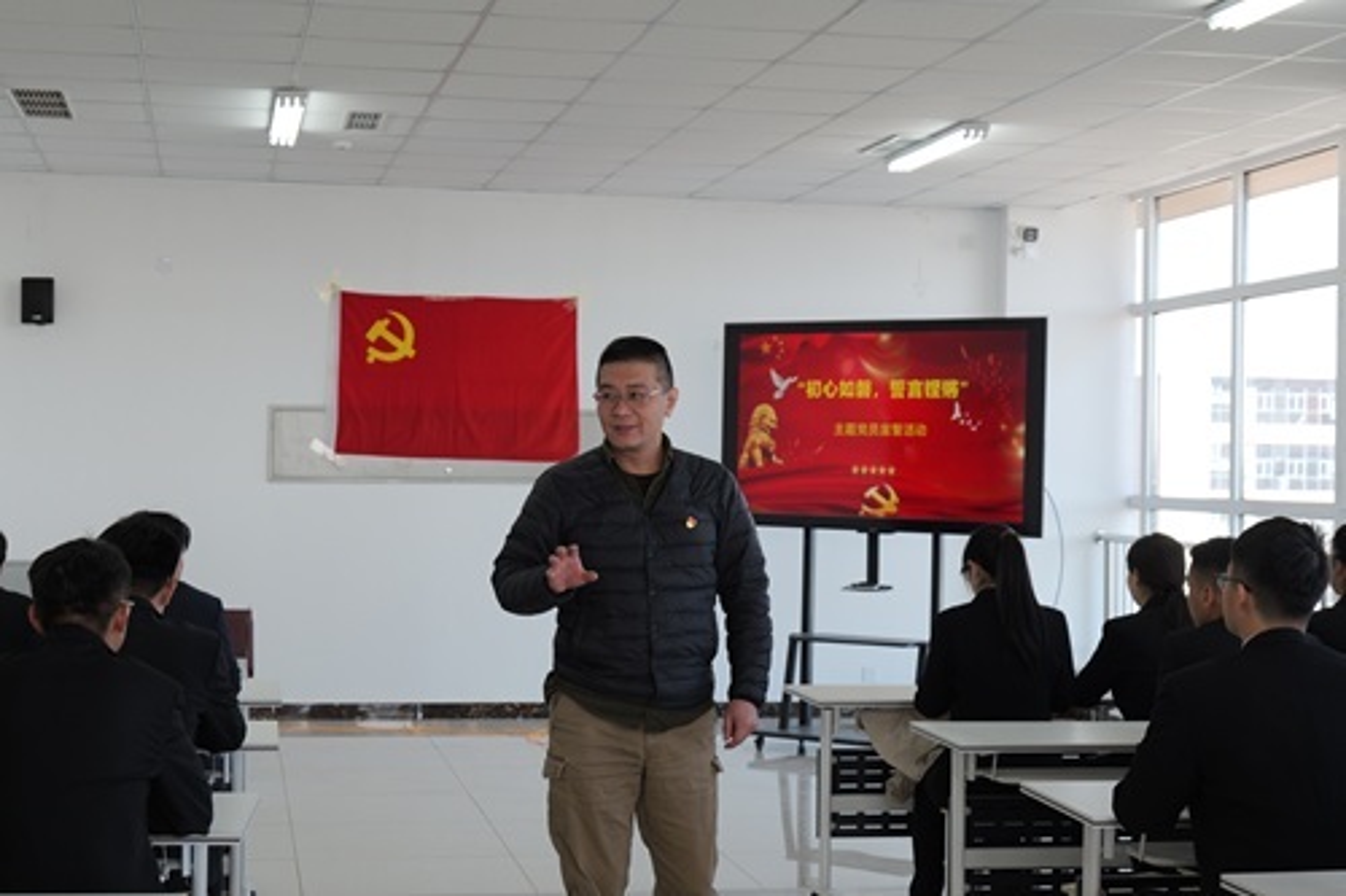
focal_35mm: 60
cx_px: 673
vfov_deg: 22.6
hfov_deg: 33.4
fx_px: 2242
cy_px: 448
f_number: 5.6
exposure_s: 1/125
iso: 640
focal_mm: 60
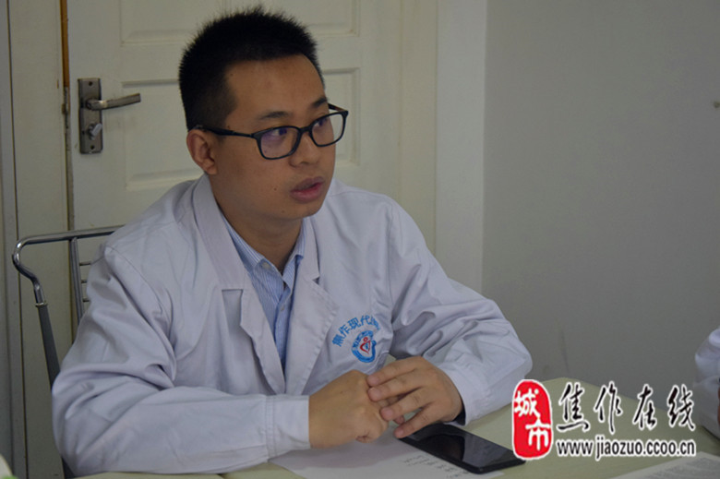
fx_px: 1499
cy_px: 240
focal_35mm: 75
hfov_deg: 27.0
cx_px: 360
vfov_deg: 18.2
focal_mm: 50
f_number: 5
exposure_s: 1/60
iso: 1800
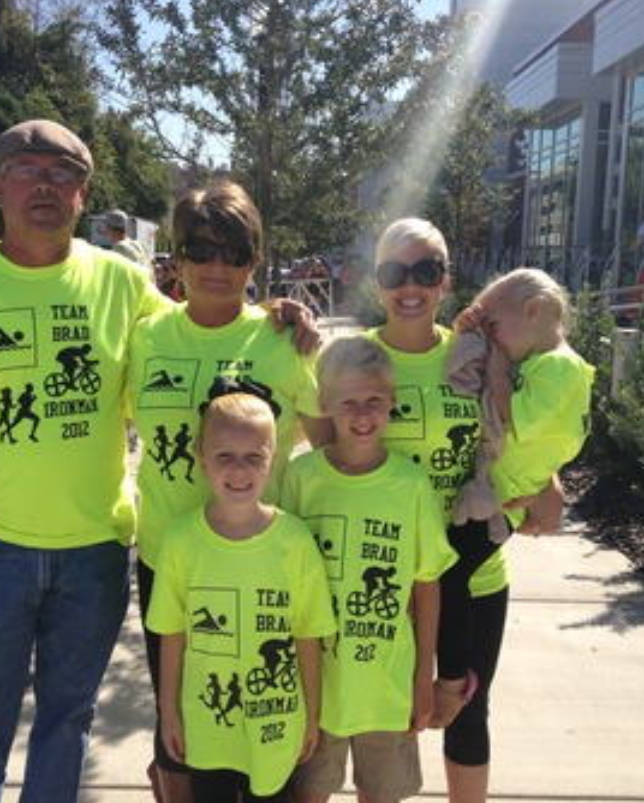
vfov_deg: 40.3
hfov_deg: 32.6
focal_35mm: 46
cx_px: 235
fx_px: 1094
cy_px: 402
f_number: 2.4
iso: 50
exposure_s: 1/1905
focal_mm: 4.28
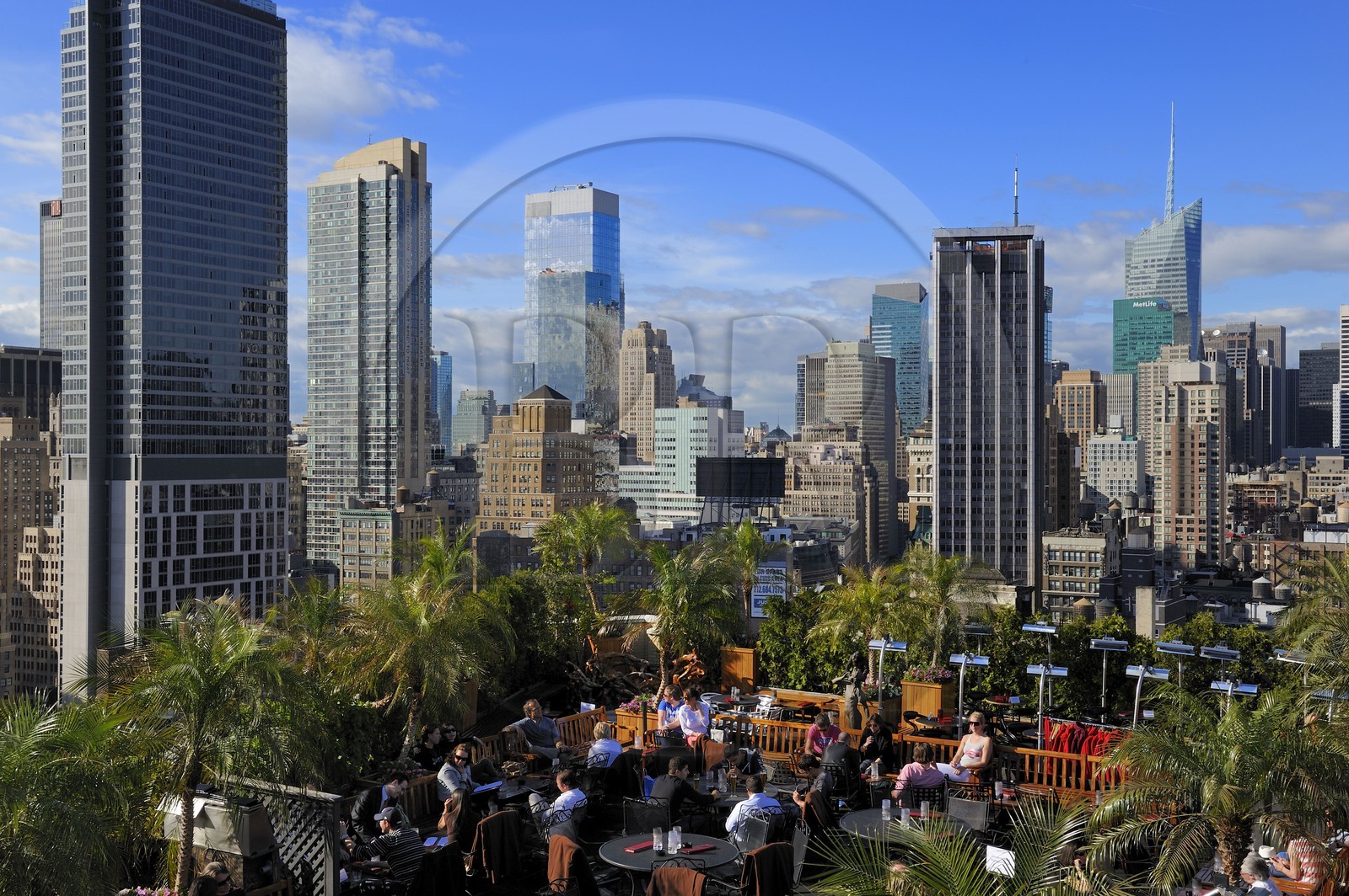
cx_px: 674
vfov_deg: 35.0
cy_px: 448
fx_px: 1423
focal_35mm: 38
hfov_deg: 50.7
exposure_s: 1/160
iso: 200
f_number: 11
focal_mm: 38
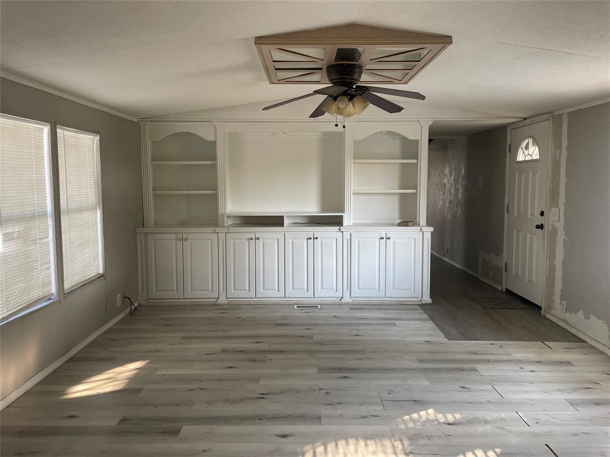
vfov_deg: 53.1
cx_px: 305
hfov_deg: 67.3
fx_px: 458
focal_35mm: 26
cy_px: 228
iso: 125
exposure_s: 1/75
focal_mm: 4.2
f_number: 1.6
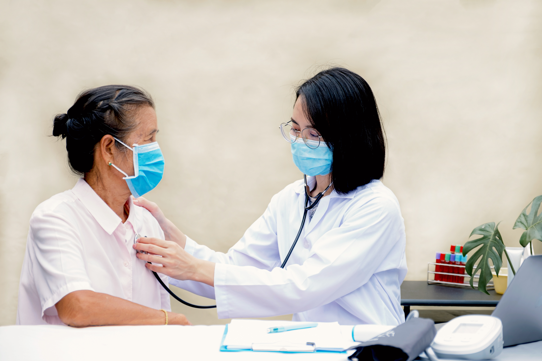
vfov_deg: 16.5
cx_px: 271
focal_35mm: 83
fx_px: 1250
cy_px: 180
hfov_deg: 24.5
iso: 80
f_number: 2.8
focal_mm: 55
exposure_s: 1/200
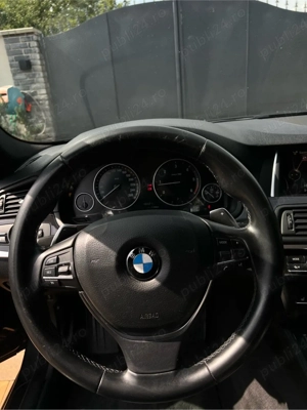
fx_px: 307
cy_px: 205
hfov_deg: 53.1
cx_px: 154
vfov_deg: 67.3
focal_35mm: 26
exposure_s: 1/1326
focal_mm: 5.7
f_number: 1.5
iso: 50
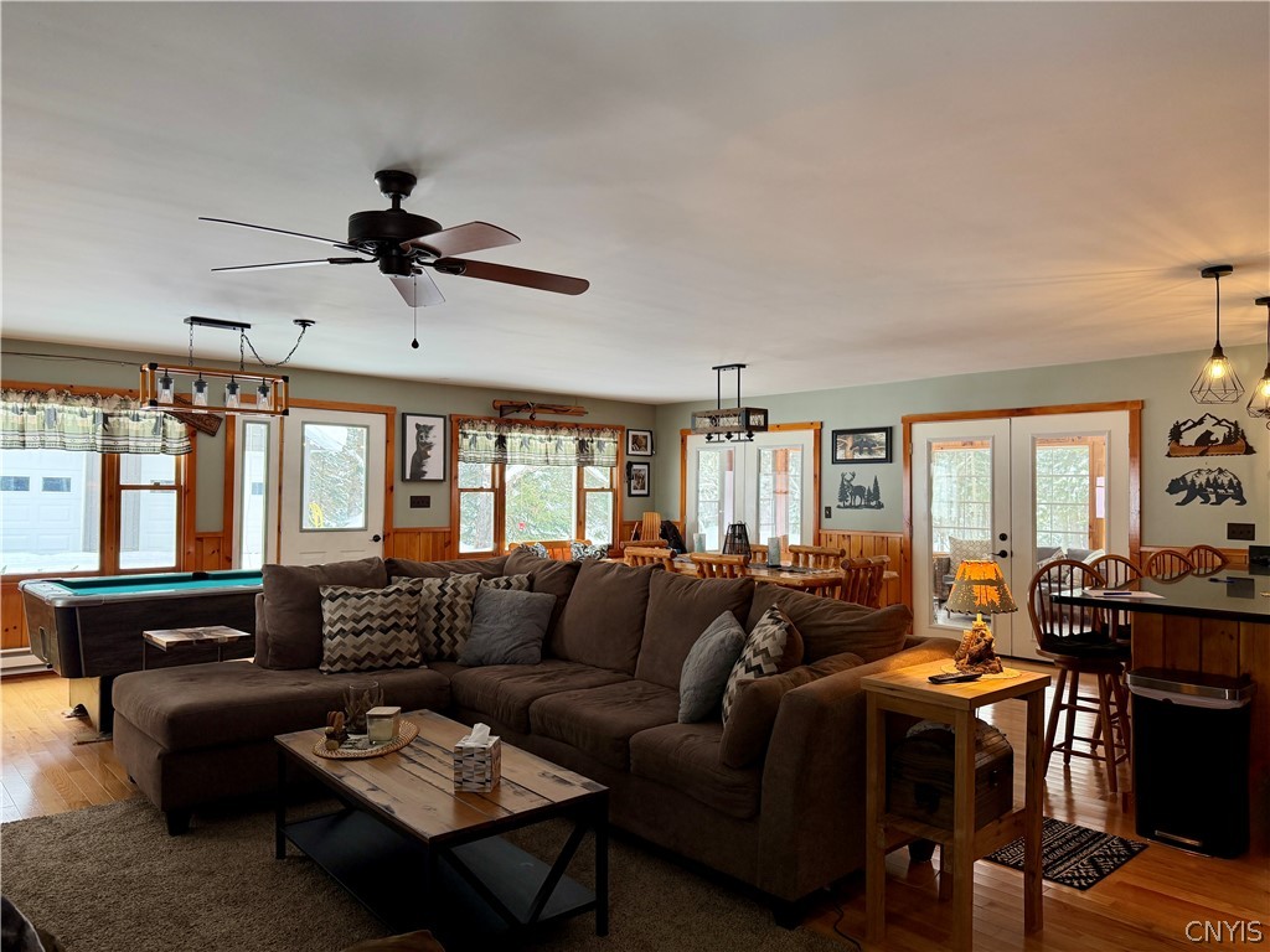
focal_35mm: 24
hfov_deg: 71.6
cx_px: 635
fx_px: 881
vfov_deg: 56.8
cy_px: 476
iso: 160
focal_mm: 6.76
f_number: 1.78
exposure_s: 1/60
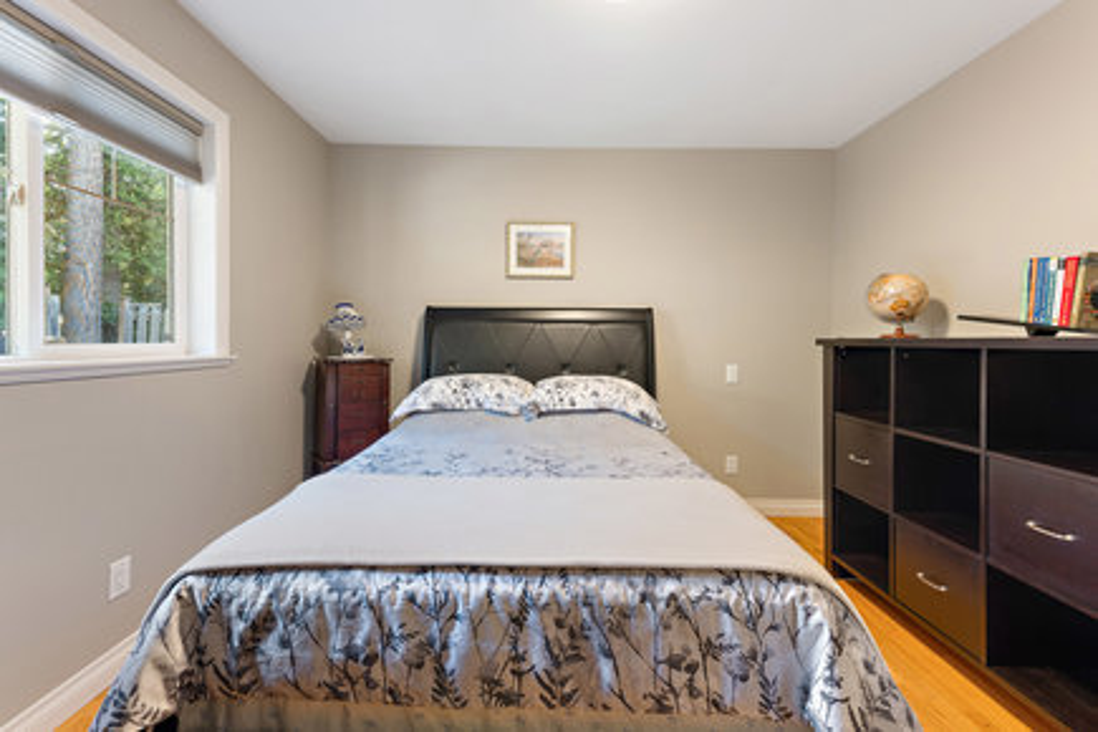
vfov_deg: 78.8
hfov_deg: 101.9
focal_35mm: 15
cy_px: 366
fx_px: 445
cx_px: 549
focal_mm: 14.6
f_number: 9
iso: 250
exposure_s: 1.3
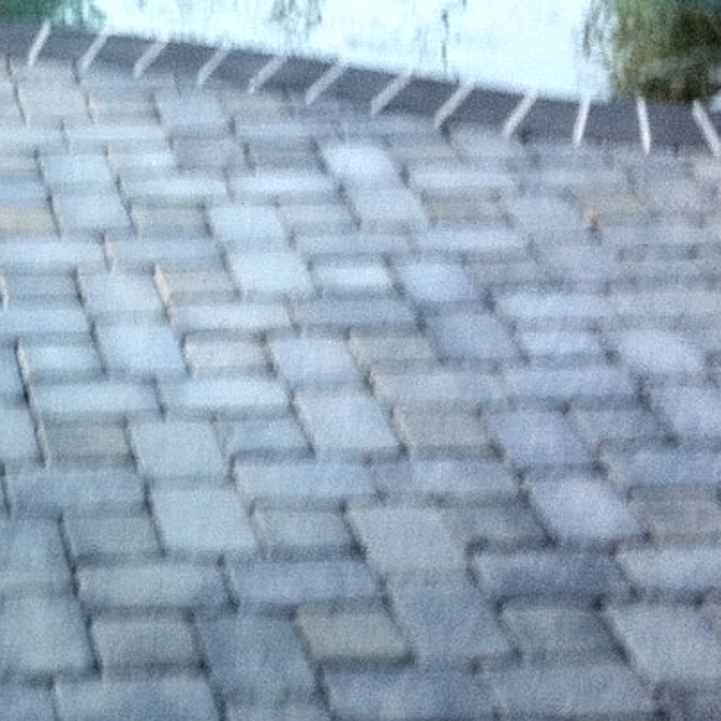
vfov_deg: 16.9
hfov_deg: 16.3
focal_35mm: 103
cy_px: 380
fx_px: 2427
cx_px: -100
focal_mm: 3.85
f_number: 2.8
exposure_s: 1/126
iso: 80
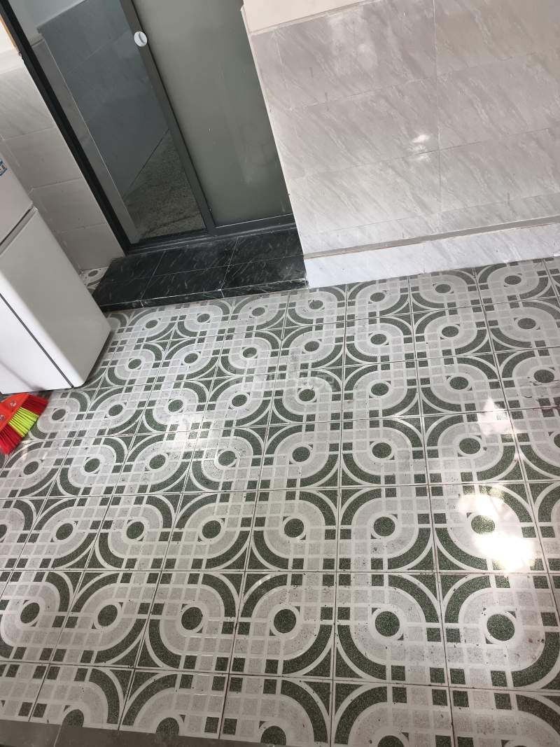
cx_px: 280
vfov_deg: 73.9
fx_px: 496
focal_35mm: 23
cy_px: 374
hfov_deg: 58.9
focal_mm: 5.6
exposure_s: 1/100
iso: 459
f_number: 1.57
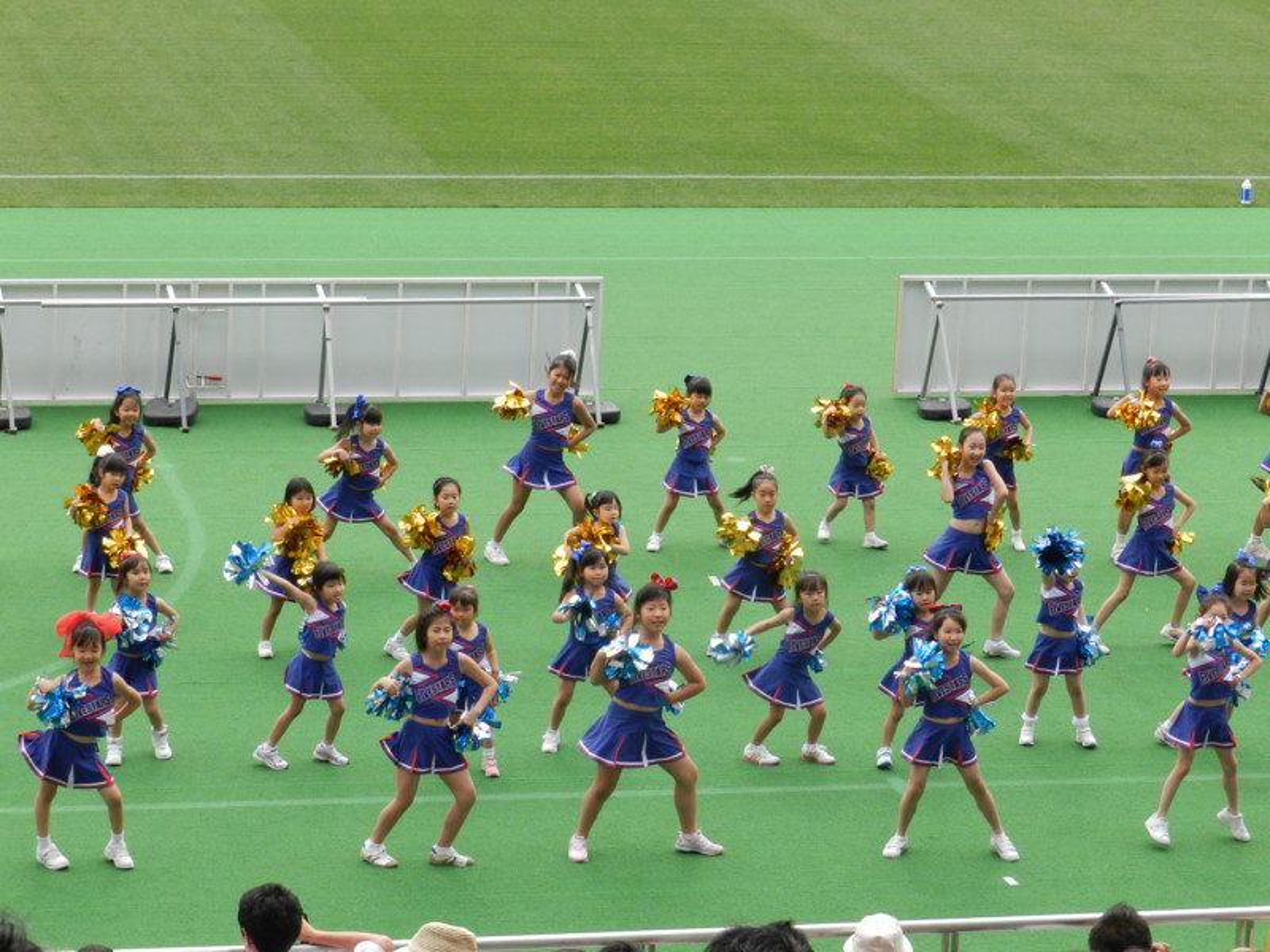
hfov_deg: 15.2
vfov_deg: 11.4
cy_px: 476
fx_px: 4769
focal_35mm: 130
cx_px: 635
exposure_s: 1/200
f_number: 5
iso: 160
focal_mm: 23.1
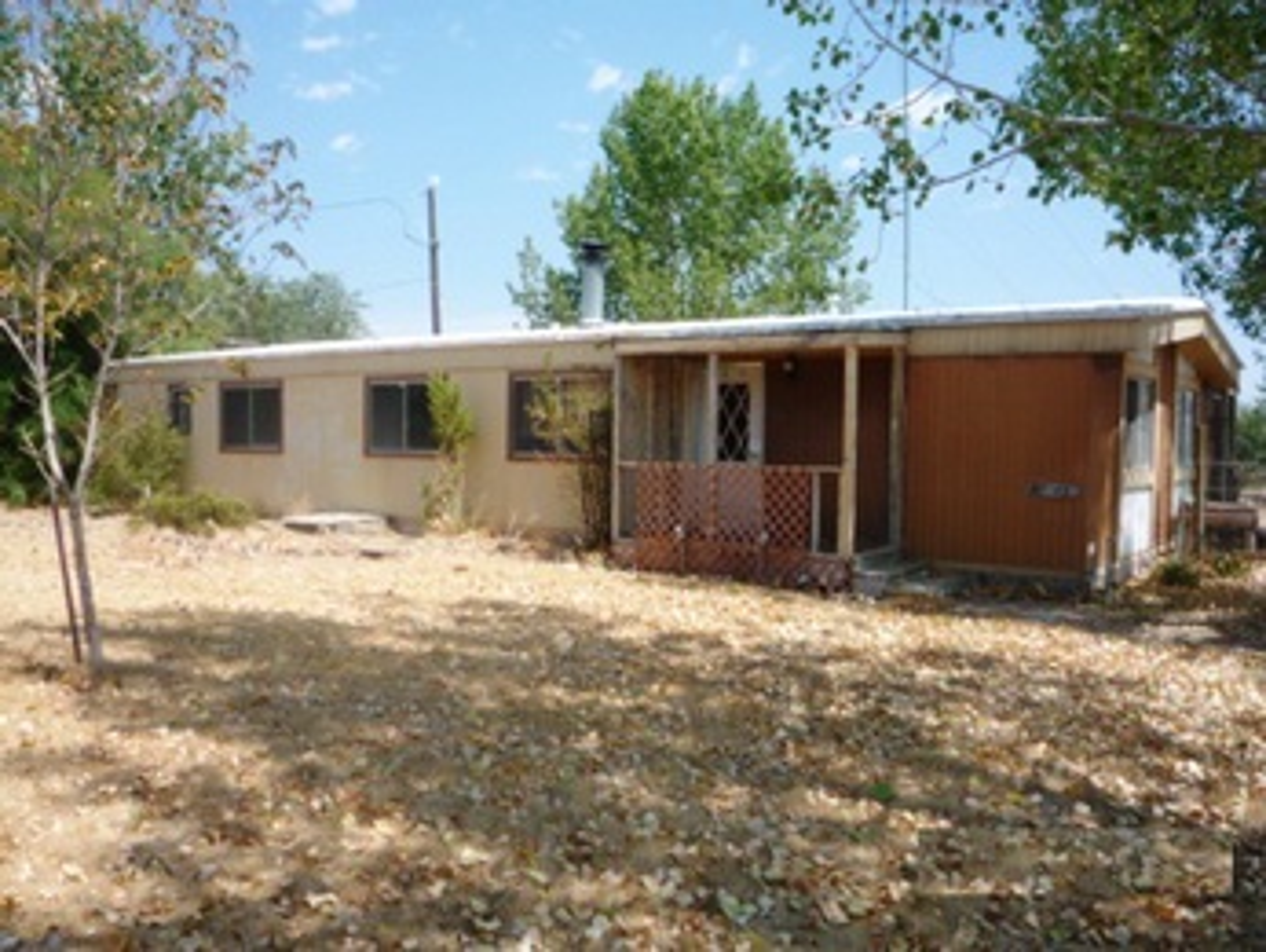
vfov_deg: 46.8
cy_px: 476
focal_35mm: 30
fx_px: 1098
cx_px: 633
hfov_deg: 59.9
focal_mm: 5.2
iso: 100
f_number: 4
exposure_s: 1/640
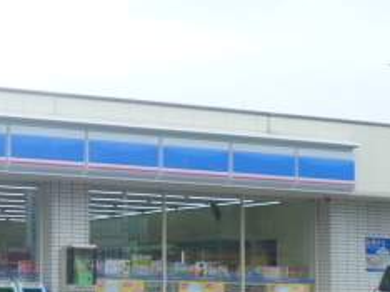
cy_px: 180
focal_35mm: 104
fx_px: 1171
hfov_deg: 18.3
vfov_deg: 14.2
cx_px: -32
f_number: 3.2
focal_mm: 6.8
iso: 100
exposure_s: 1/640
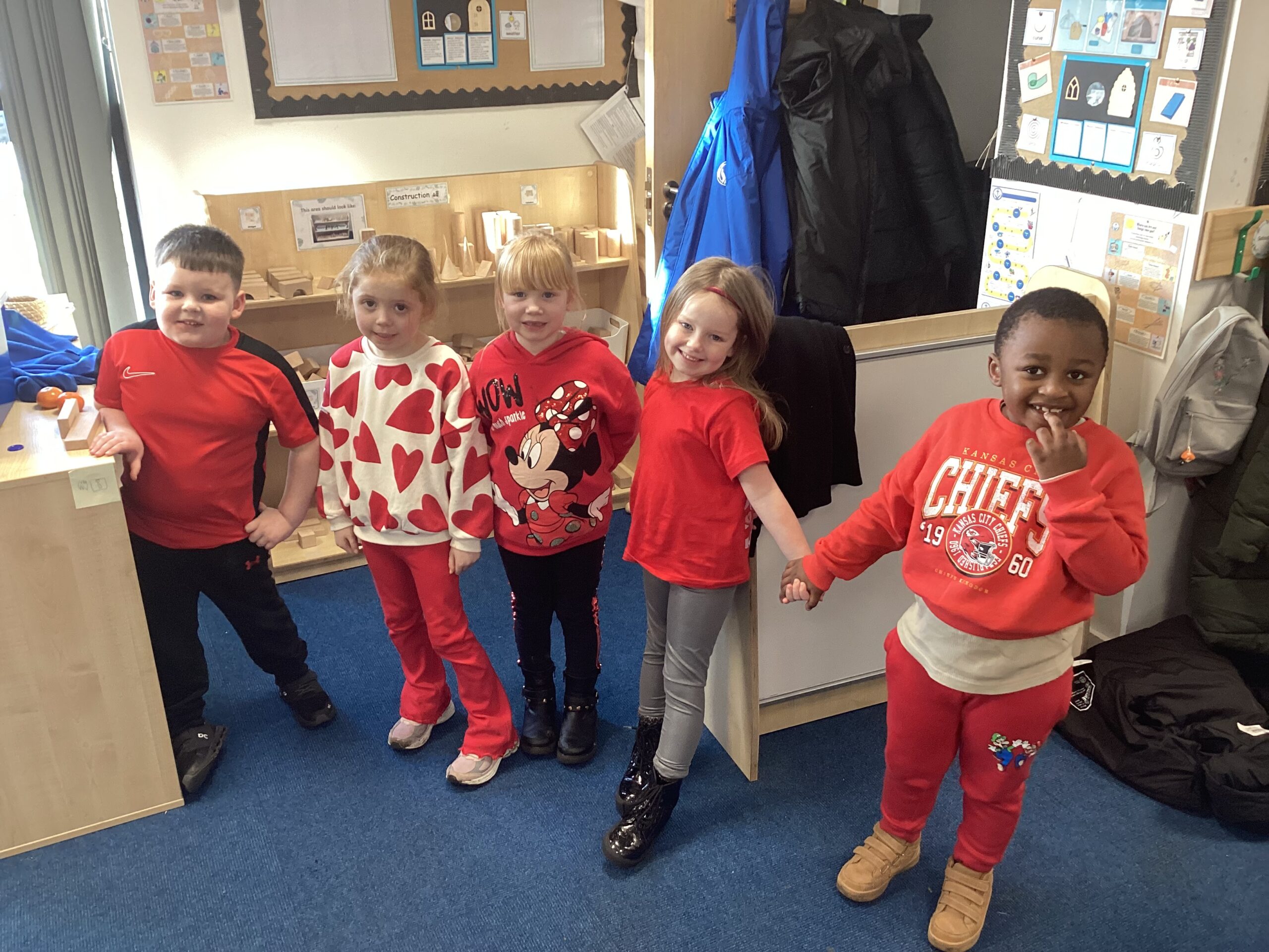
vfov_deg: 45.4
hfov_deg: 58.4
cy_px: 476
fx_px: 1136
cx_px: 634
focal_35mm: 31
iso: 160
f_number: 2.4
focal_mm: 3.3
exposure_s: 1/50
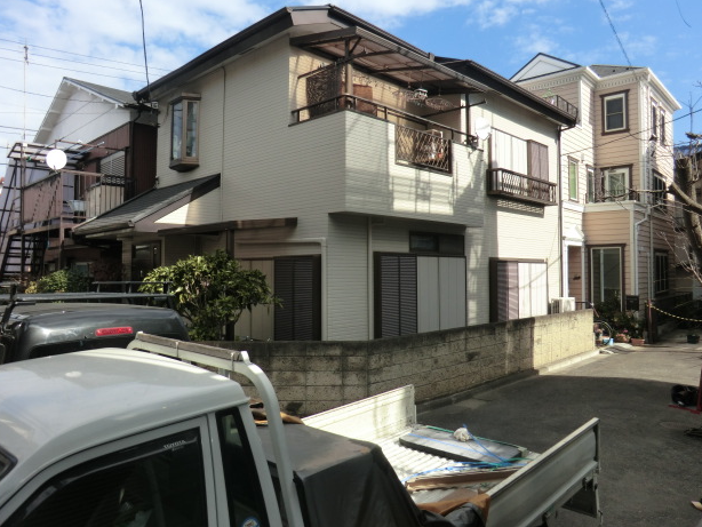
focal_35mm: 25
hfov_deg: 69.4
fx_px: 507
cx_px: 353
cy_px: 254
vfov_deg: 54.9
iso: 80
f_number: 3.2
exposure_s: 1/800
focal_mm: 4.3
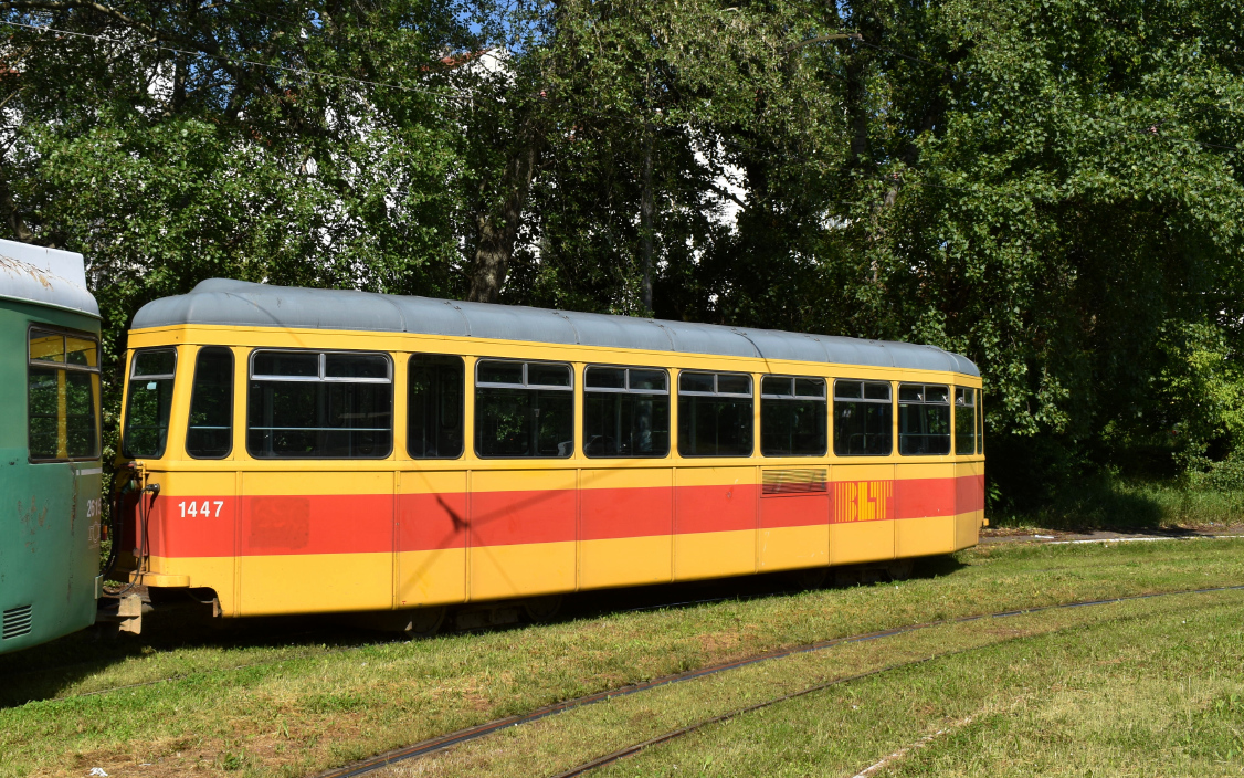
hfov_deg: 48.5
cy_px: 355
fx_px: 1376
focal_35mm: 41
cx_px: 533
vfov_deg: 31.5
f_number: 10
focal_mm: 23
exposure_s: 1/400
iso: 200
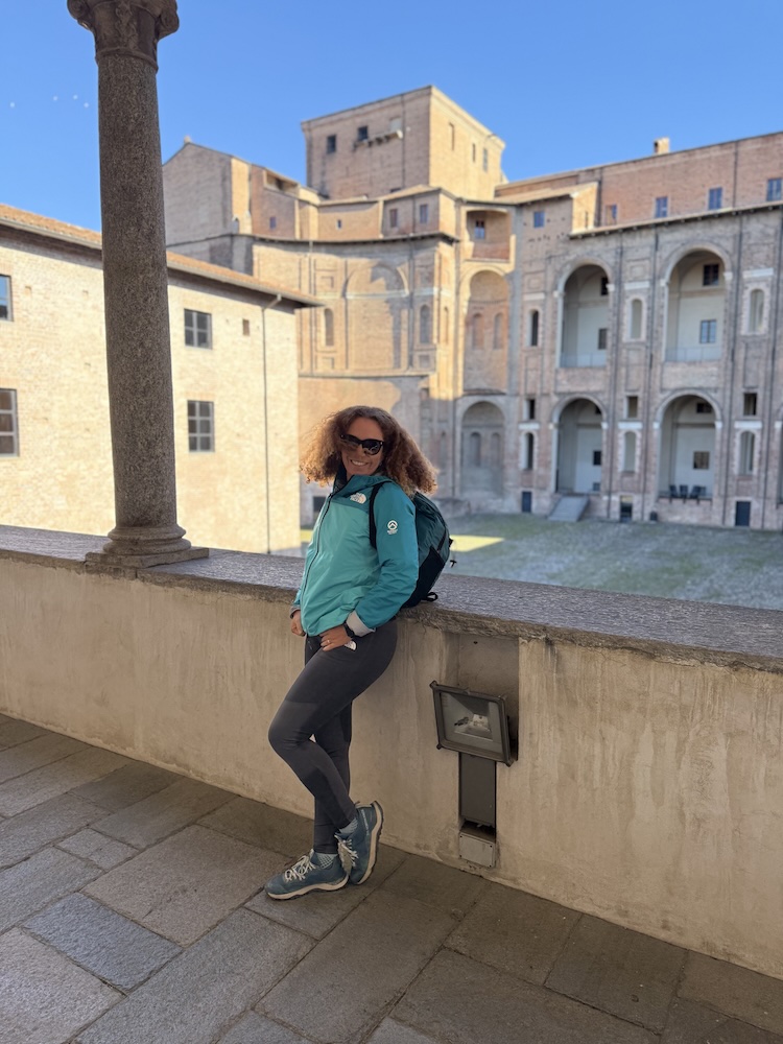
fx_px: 724
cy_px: 522
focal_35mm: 24
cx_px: 392
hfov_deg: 56.8
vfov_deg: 71.6
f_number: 1.78
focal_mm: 6.76
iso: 100
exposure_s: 1/1337
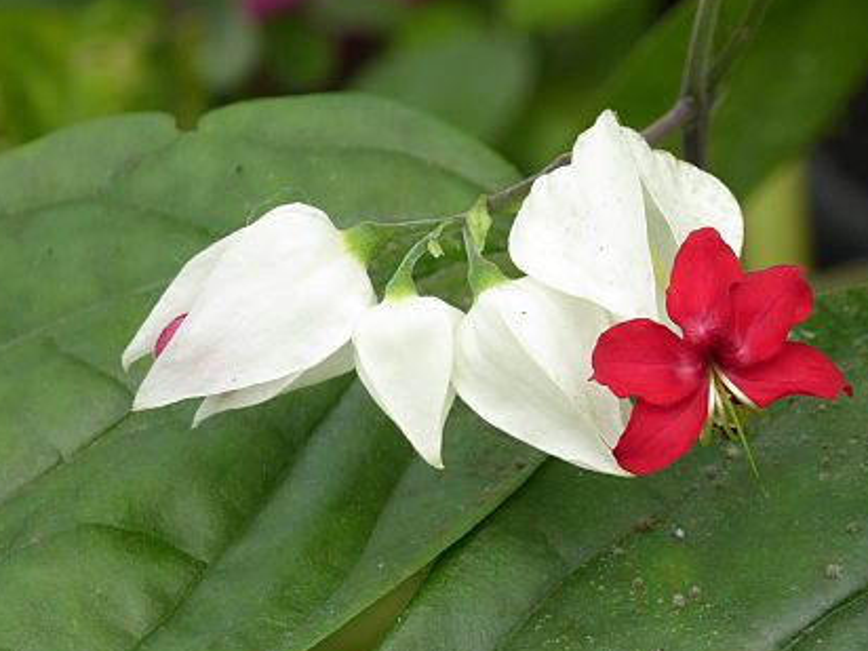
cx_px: 630
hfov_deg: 8.9
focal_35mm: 222
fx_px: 5567
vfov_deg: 6.7
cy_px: 379
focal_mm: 25.6
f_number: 5.4
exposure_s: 1/80
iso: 160
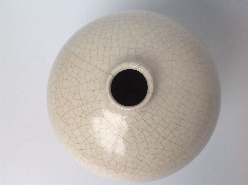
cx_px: 124
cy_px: 92
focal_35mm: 35
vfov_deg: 40.6
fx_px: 250
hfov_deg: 52.7
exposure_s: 1/60
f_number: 2.4
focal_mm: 4.28
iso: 50
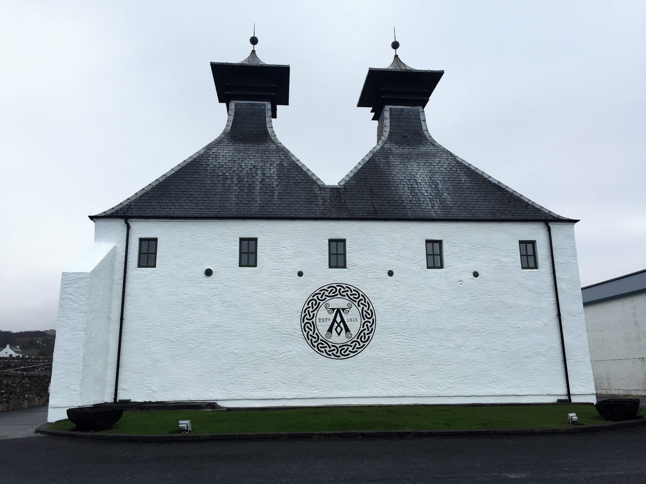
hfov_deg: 61.7
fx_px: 541
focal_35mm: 29
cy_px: 242
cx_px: 323
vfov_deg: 48.2
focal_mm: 4.15
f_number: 2.2
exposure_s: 1/746
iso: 32
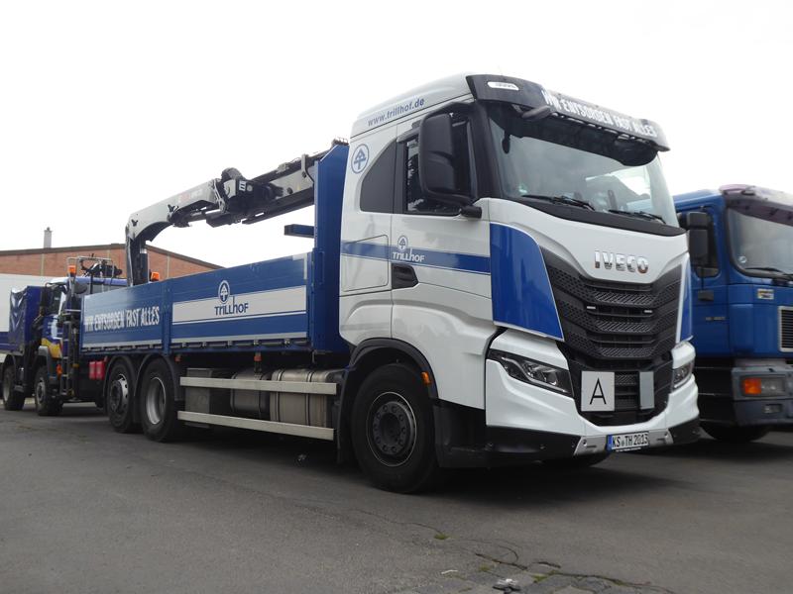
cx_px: 396
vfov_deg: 42.9
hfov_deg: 55.4
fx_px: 756
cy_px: 297
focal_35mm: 33
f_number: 3.6
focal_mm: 5.8
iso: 100
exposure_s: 1/400
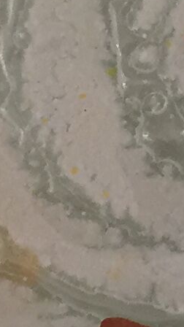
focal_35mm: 230
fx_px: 1995
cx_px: 250
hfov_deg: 5.2
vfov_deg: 9.3
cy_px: 43
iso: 50
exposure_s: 1/33
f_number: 2.2
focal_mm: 4.15
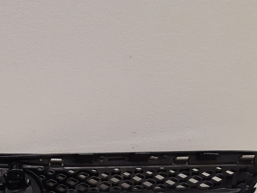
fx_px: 446
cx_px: -2
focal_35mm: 60
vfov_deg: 23.8
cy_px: 172
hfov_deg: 29.9
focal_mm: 3.93
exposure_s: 1/50
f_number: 1.7
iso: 250
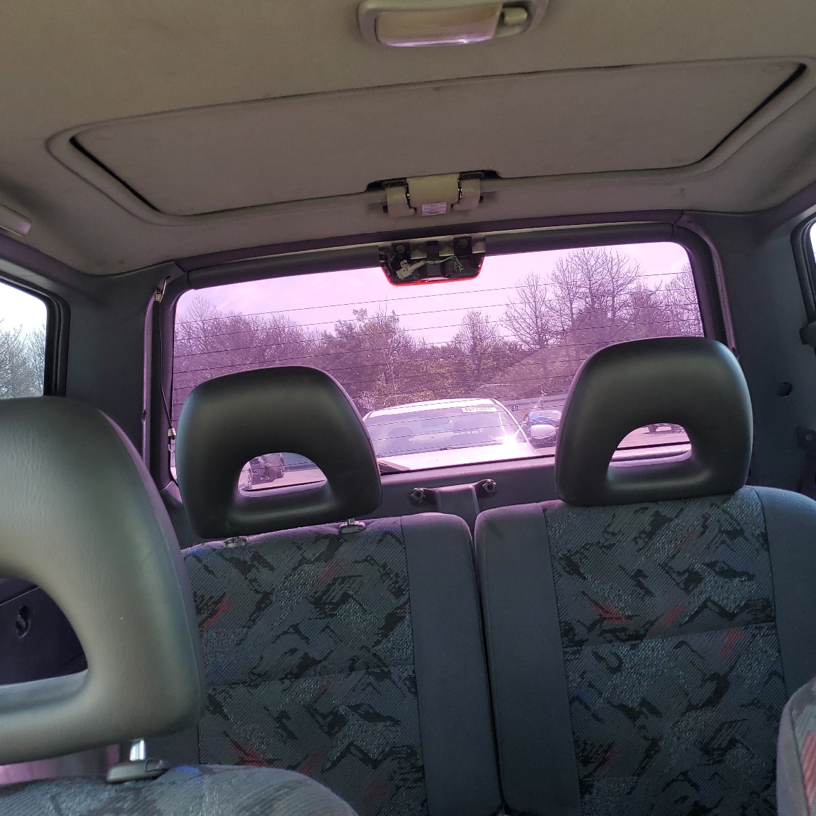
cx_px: 460
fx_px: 827
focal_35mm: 31
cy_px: 412
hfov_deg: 52.4
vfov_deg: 52.5
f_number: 1.5
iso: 50
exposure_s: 1/244
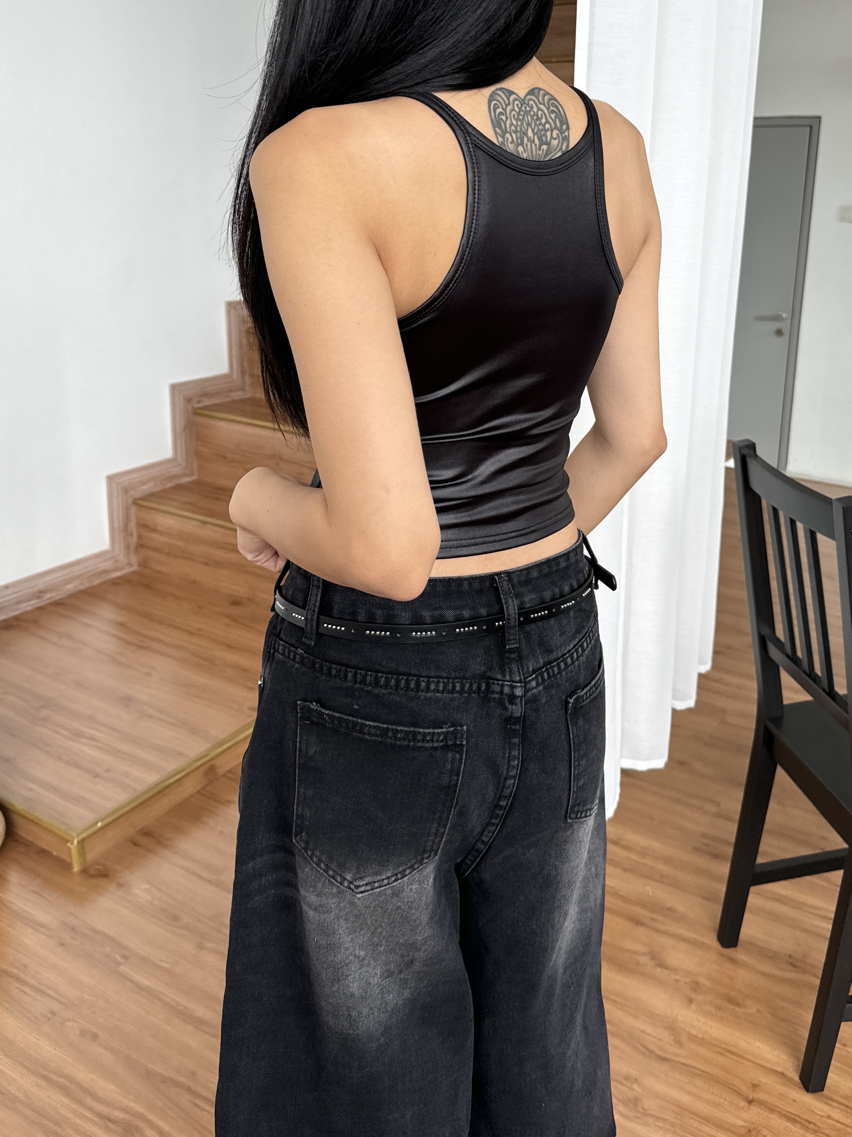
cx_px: 426
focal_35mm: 24
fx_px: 788
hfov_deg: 56.8
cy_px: 568
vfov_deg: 71.6
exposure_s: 1/338
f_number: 1.78
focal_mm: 6.76
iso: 80
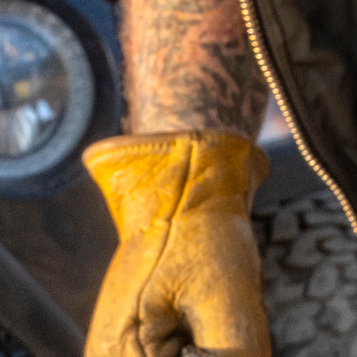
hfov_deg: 8.2
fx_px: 2485
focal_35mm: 213
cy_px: 424
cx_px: 67
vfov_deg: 8.1
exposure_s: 1/80
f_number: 13
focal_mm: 36
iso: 500
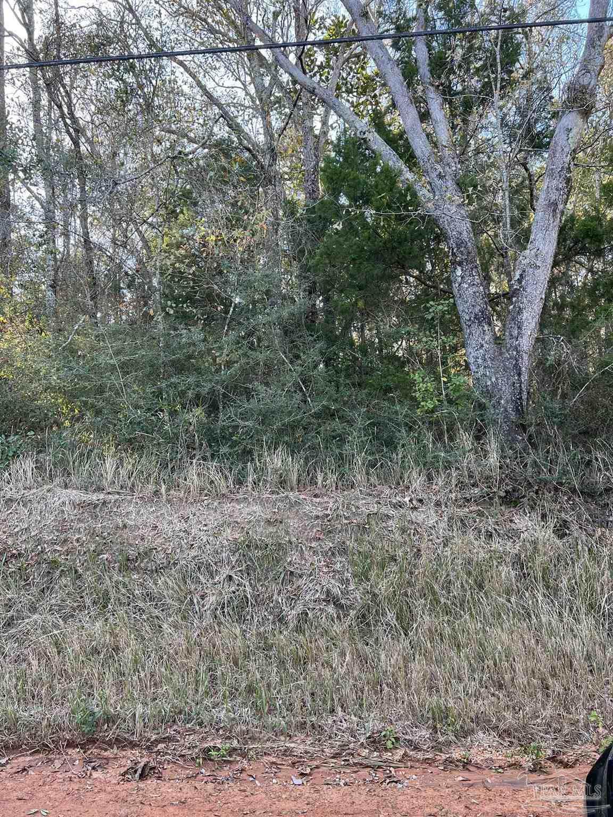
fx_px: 614
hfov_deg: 53.1
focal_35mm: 26
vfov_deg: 67.3
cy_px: 408
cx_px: 306
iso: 64
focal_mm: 5.7
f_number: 1.5
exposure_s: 1/151
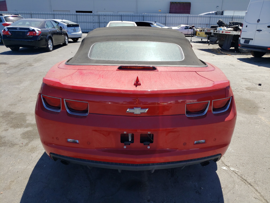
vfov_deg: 53.1
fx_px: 203
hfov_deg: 67.3
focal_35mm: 26
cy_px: 102
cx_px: 135
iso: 50
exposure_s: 1/2500
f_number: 1.5
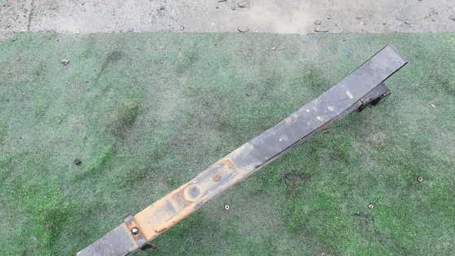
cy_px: 166
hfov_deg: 66.1
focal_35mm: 29
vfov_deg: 39.8
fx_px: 350
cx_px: 219
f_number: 2.8
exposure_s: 1/200
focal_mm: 4.5
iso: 100
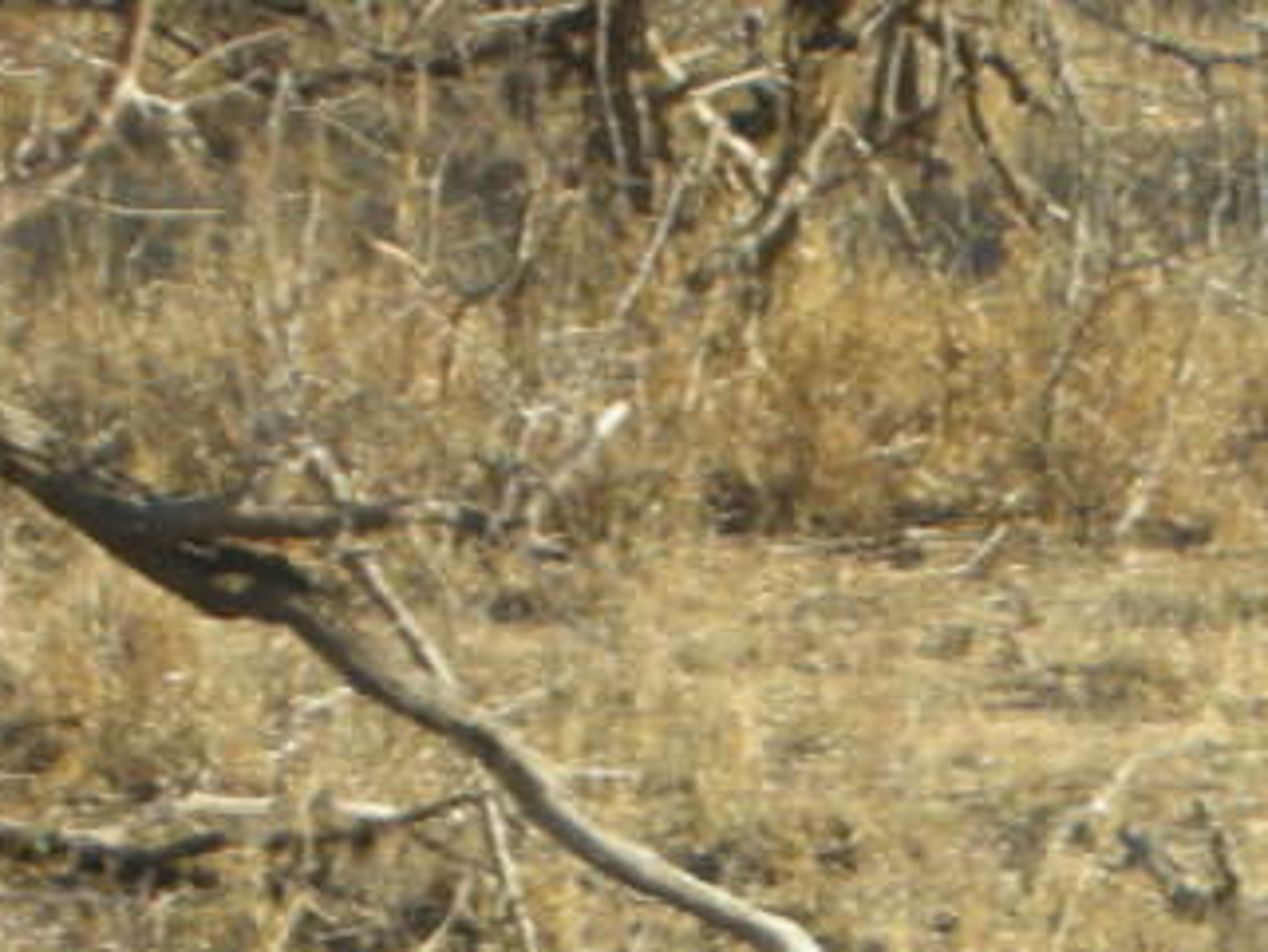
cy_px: 1011
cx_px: 1868
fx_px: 12276
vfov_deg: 4.4
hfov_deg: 5.9
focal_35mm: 335
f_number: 5.4
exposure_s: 1/84.1
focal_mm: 17.4
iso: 50
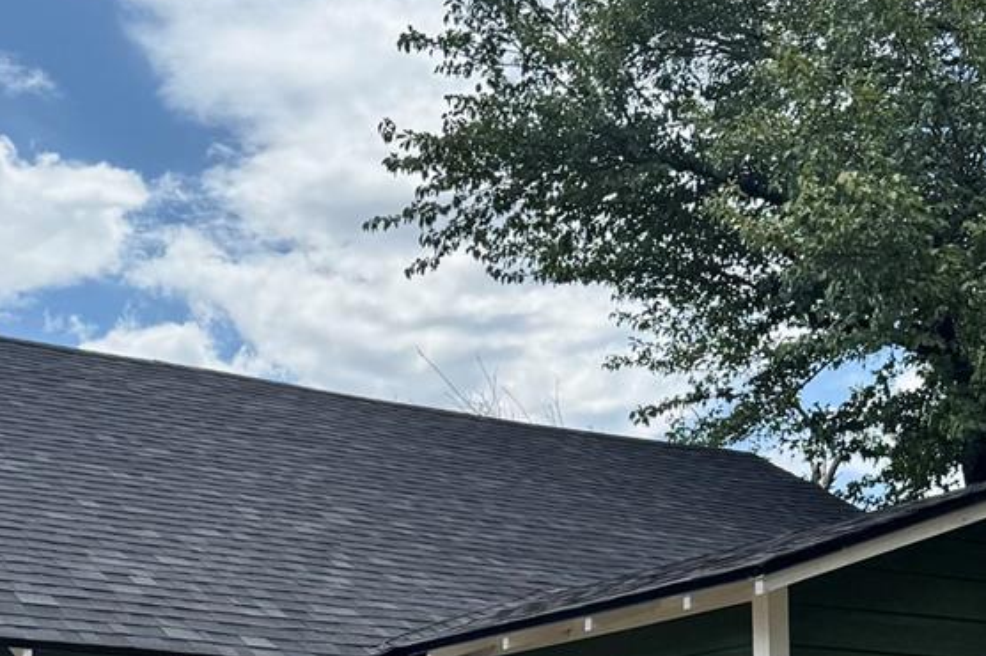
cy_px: 739
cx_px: 326
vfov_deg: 18.9
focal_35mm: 69
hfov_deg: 29.1
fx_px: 1889
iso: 80
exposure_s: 1/4608
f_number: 1.78
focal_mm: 6.76
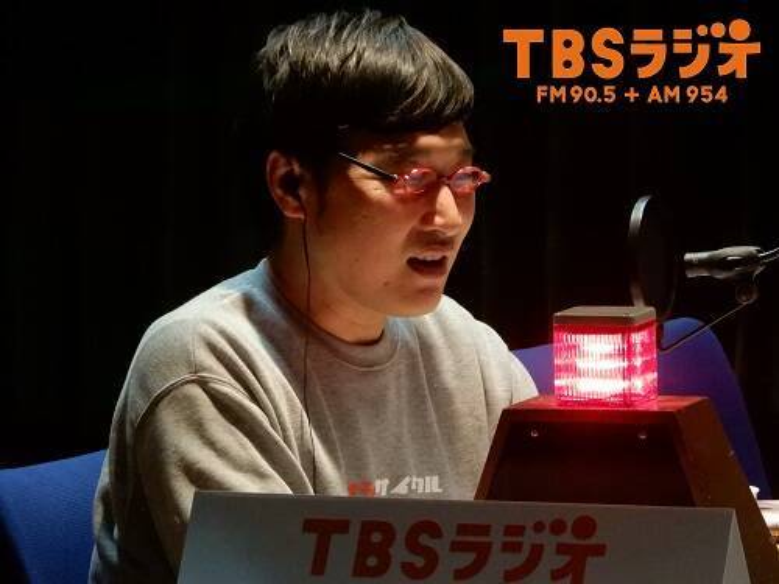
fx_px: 5626
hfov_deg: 7.9
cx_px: 390
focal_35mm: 250
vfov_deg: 5.9
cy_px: 292
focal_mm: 44.6
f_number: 5.6
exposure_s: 1/50
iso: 1600
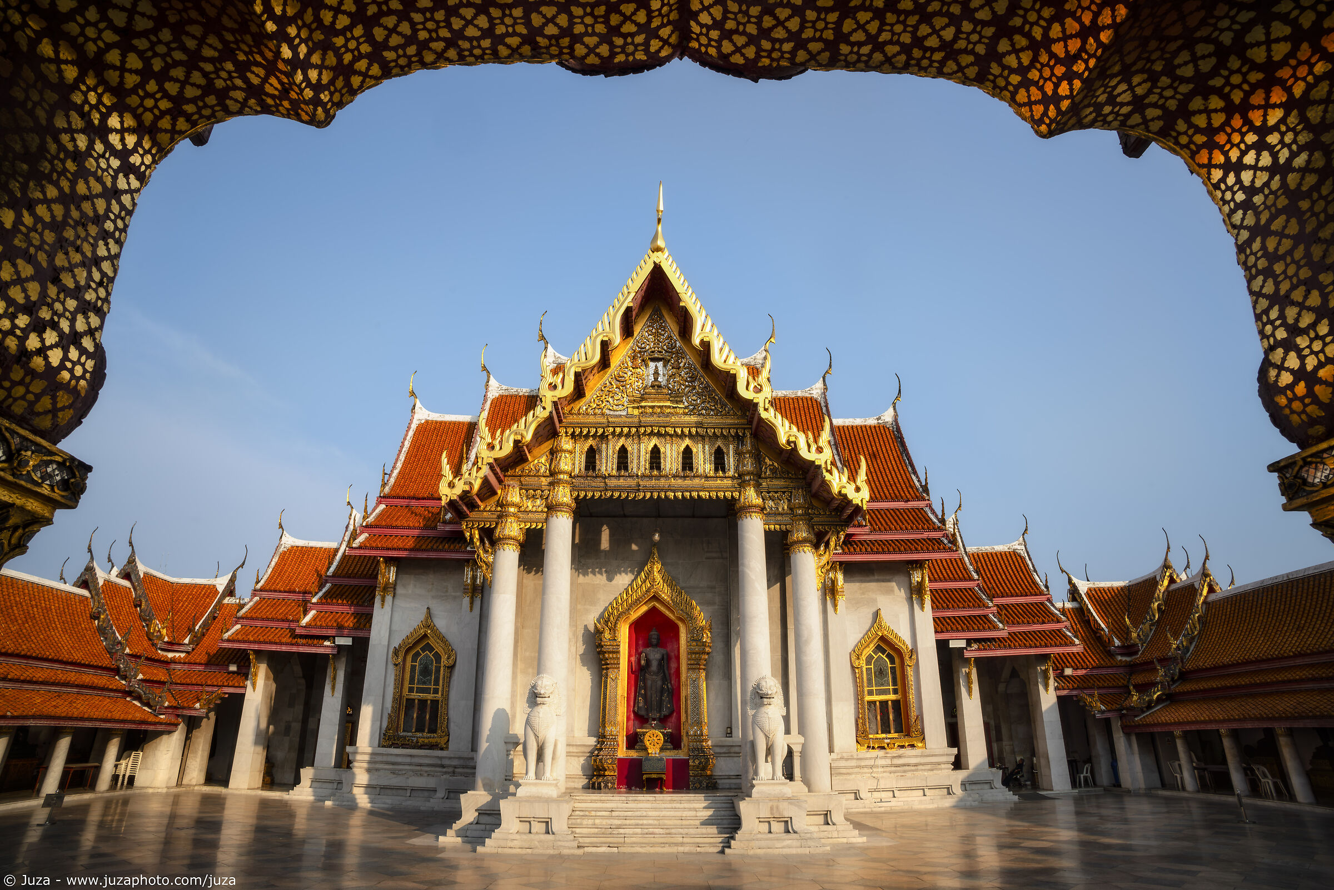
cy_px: 445
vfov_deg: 62.0
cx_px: 667
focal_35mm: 20
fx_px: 741
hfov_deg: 84.0
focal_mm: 20
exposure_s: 1/80
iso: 100
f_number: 16
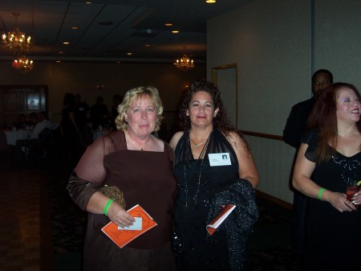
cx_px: 180
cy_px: 136
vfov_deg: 38.6
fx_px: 386
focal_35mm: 37
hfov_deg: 50.2
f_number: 2.8
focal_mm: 5.6
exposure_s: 1/60
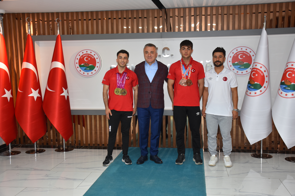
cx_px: 148
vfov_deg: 34.2
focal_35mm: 39
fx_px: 320
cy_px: 98
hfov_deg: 49.6
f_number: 3.8
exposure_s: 1/60
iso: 450
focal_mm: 26
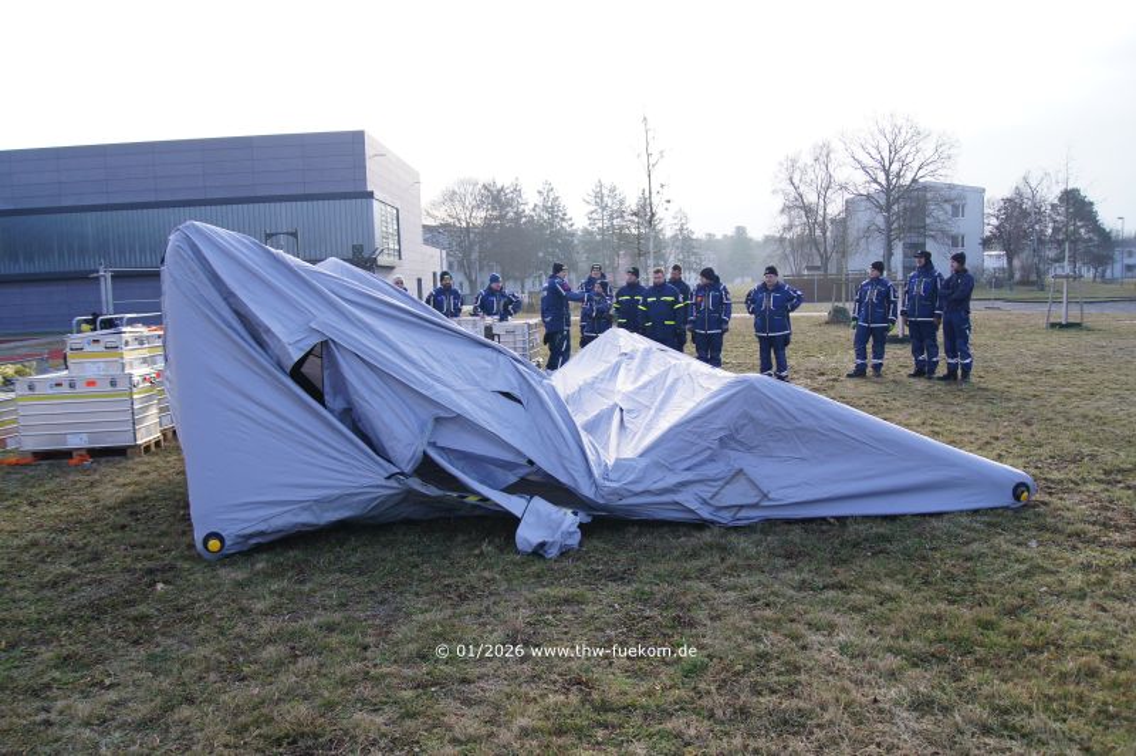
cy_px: 378
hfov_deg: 67.4
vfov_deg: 47.9
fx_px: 851
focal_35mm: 27
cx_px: 568
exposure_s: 1/160
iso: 100
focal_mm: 18
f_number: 4.5
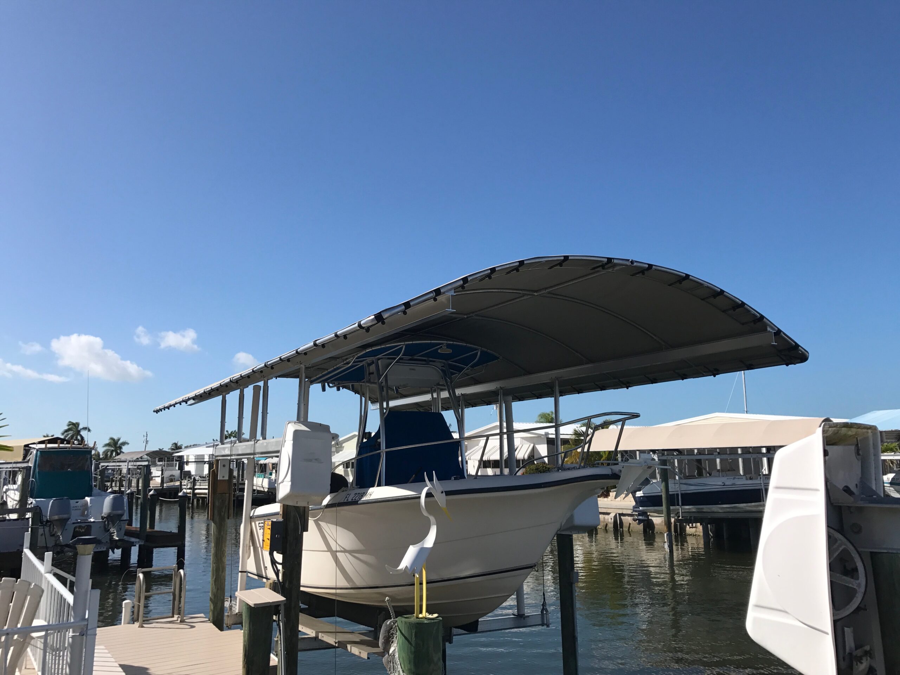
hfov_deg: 63.4
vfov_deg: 49.7
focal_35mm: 28
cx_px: 450
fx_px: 728
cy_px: 338
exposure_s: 1/3546
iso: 20
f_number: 1.8
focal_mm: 3.99
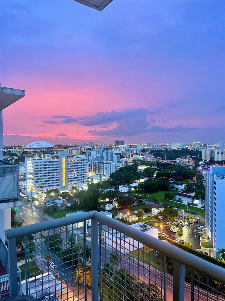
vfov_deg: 67.3
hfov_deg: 53.1
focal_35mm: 26
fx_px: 225
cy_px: 150
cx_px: 112
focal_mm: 5.1
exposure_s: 1/38
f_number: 1.6
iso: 640
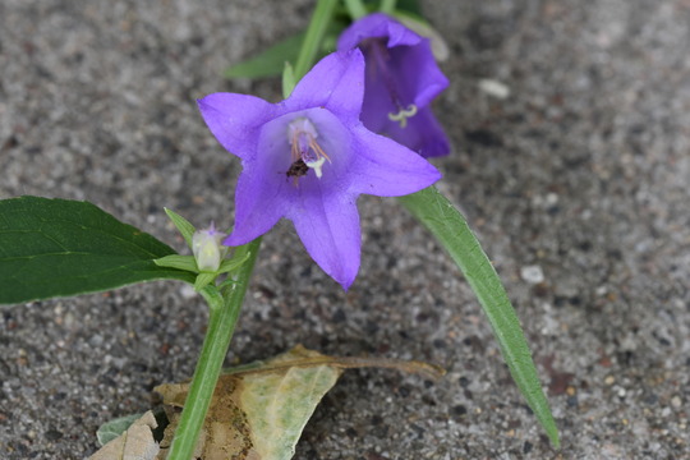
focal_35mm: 135
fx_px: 2587
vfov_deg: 10.2
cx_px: 345
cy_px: 230
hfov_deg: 15.2
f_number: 5.6
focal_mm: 90
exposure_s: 1/125
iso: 400
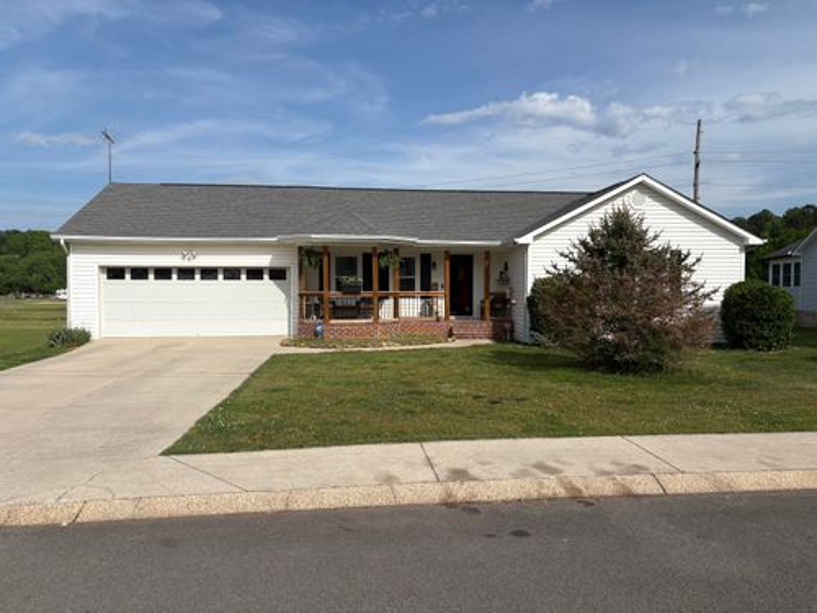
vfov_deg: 53.1
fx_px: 614
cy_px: 306
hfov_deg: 67.3
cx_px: 408
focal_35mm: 26
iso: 50
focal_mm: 5.96
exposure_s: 1/5348
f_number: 1.6
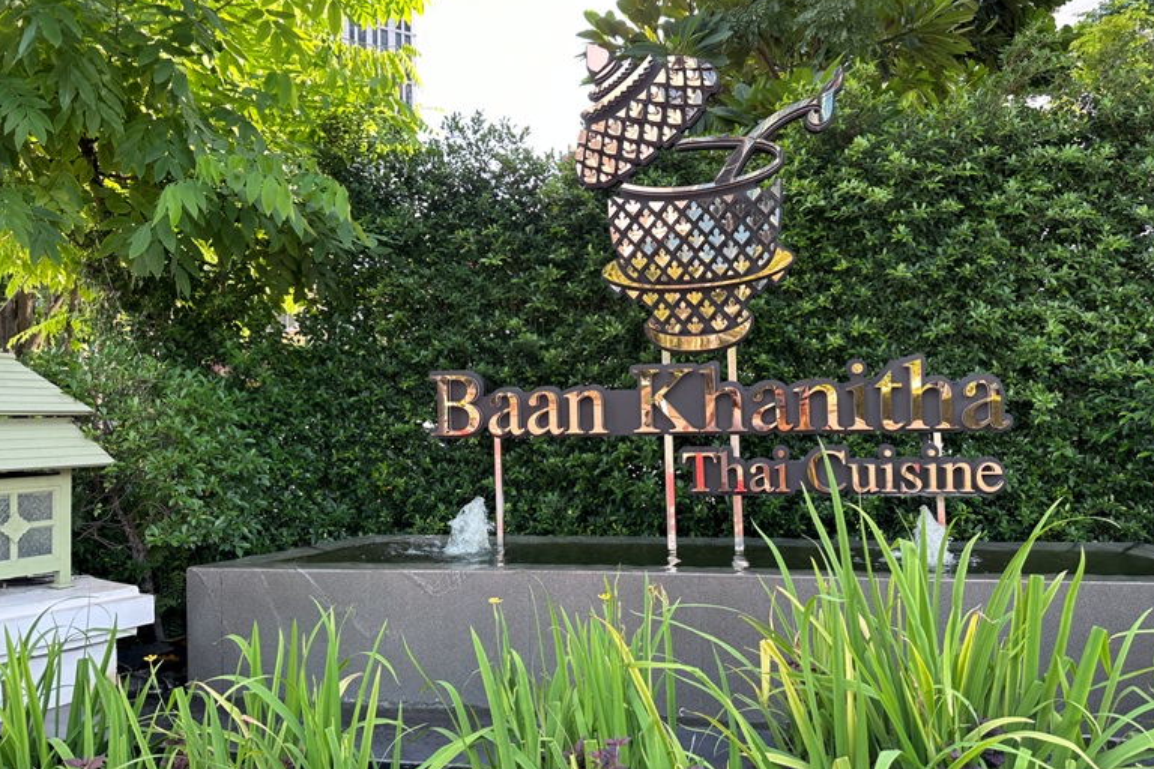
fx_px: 833
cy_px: 384
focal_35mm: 26
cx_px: 600
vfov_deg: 49.6
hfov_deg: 69.4
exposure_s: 1/177
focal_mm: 6.86
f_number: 1.78
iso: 80
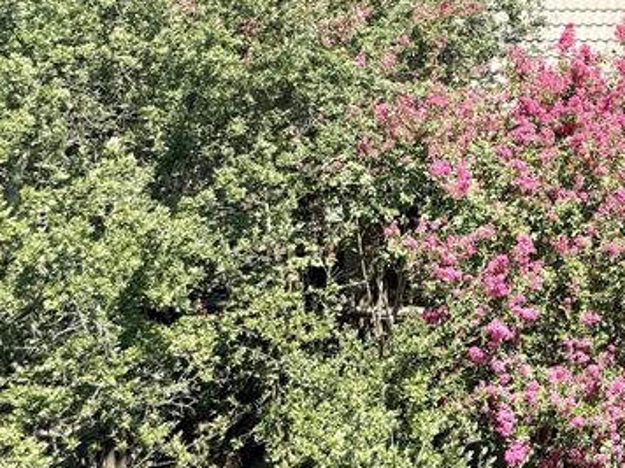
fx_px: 1246
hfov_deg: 24.2
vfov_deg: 19.5
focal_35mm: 69
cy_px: -158
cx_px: 841
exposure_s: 1/4975
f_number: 1.78
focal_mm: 6.76
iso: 80
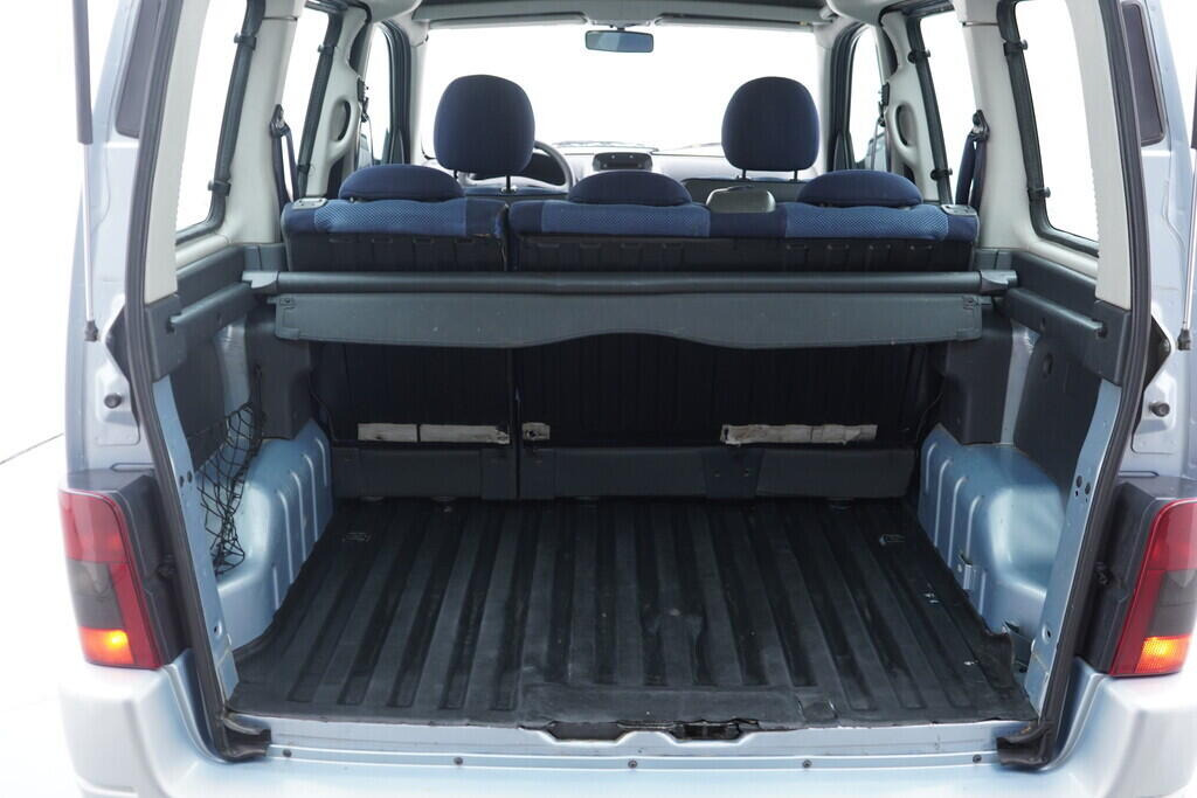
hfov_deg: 53.1
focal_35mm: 36
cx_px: 598
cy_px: 399
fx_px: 1197
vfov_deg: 36.9
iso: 320
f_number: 2.8
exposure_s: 1/40
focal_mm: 24
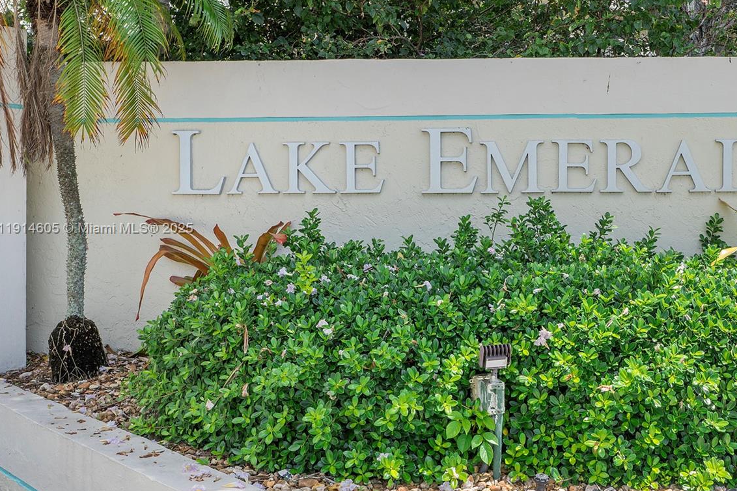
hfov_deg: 46.1
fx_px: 846
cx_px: 506
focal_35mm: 41
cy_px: 229
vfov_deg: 32.3
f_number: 9
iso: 100
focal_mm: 19.5
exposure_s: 1/125
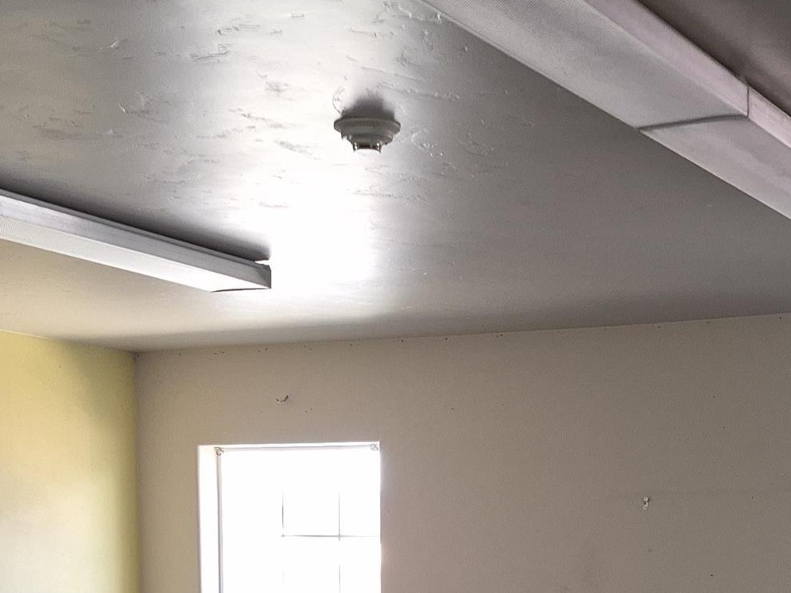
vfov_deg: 19.2
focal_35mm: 71
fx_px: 1622
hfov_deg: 27.2
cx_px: 536
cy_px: 757
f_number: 1.8
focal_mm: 5.4
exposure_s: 1/60
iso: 100
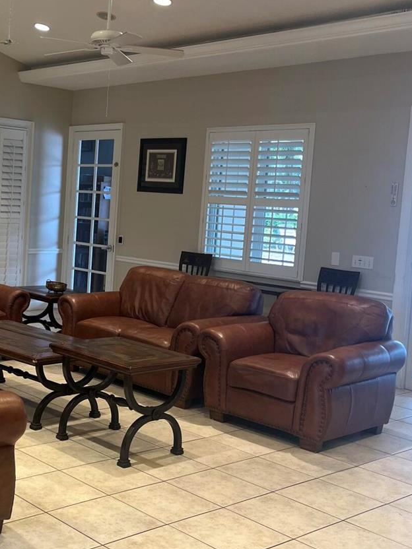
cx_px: 42
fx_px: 762
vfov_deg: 39.6
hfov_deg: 29.1
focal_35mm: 48
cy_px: 239
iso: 100
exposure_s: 1/60
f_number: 1.6
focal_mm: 5.1
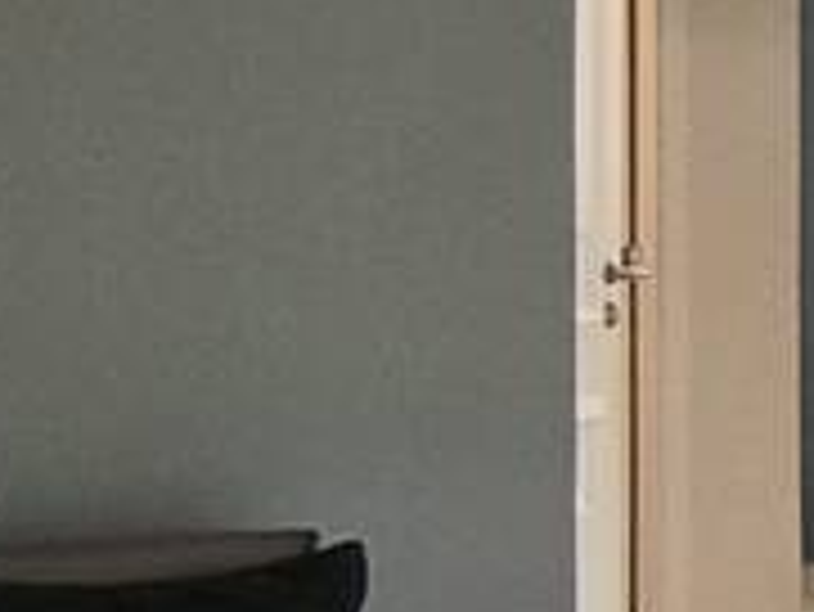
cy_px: 180
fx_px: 2988
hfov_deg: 10.6
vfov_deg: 11.7
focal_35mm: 127
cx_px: 2455
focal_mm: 1.65
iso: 80
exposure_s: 1/60
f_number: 2.2
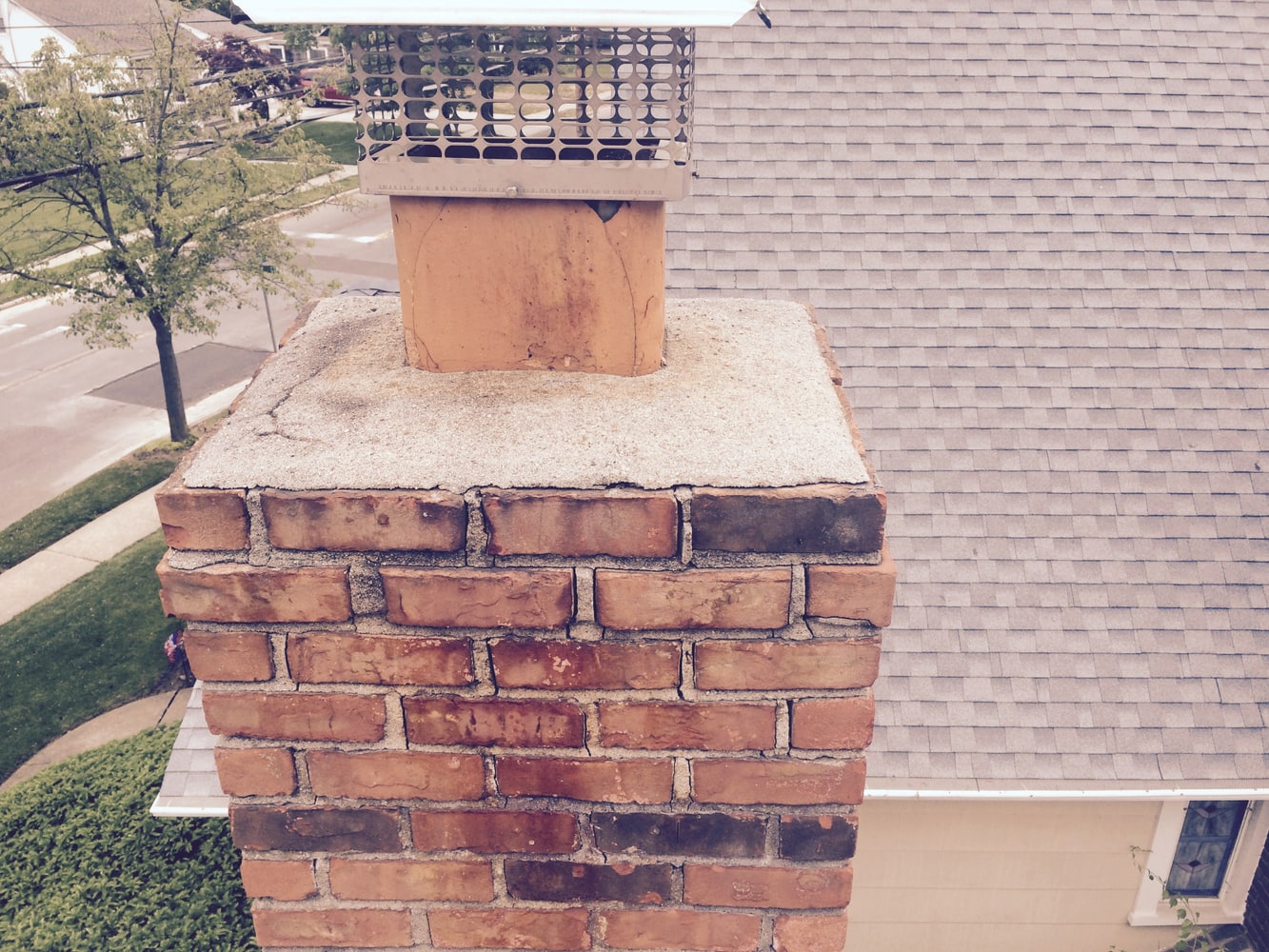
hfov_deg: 61.7
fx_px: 1063
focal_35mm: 29
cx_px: 634
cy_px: 476
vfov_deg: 48.2
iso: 32
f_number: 2.2
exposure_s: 1/892
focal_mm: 4.15
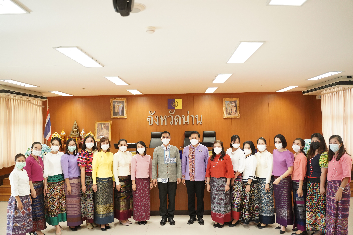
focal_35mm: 28
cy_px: 118
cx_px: 176
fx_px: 275
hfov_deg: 65.5
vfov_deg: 46.4
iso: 2500
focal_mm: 28
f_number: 2.8
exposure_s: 1/320
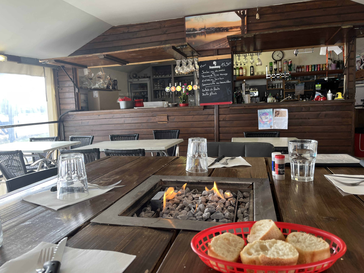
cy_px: 136
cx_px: 182
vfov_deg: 53.1
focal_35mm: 26
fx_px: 273
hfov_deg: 67.3
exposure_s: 1/100
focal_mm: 5.1
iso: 64
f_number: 1.6
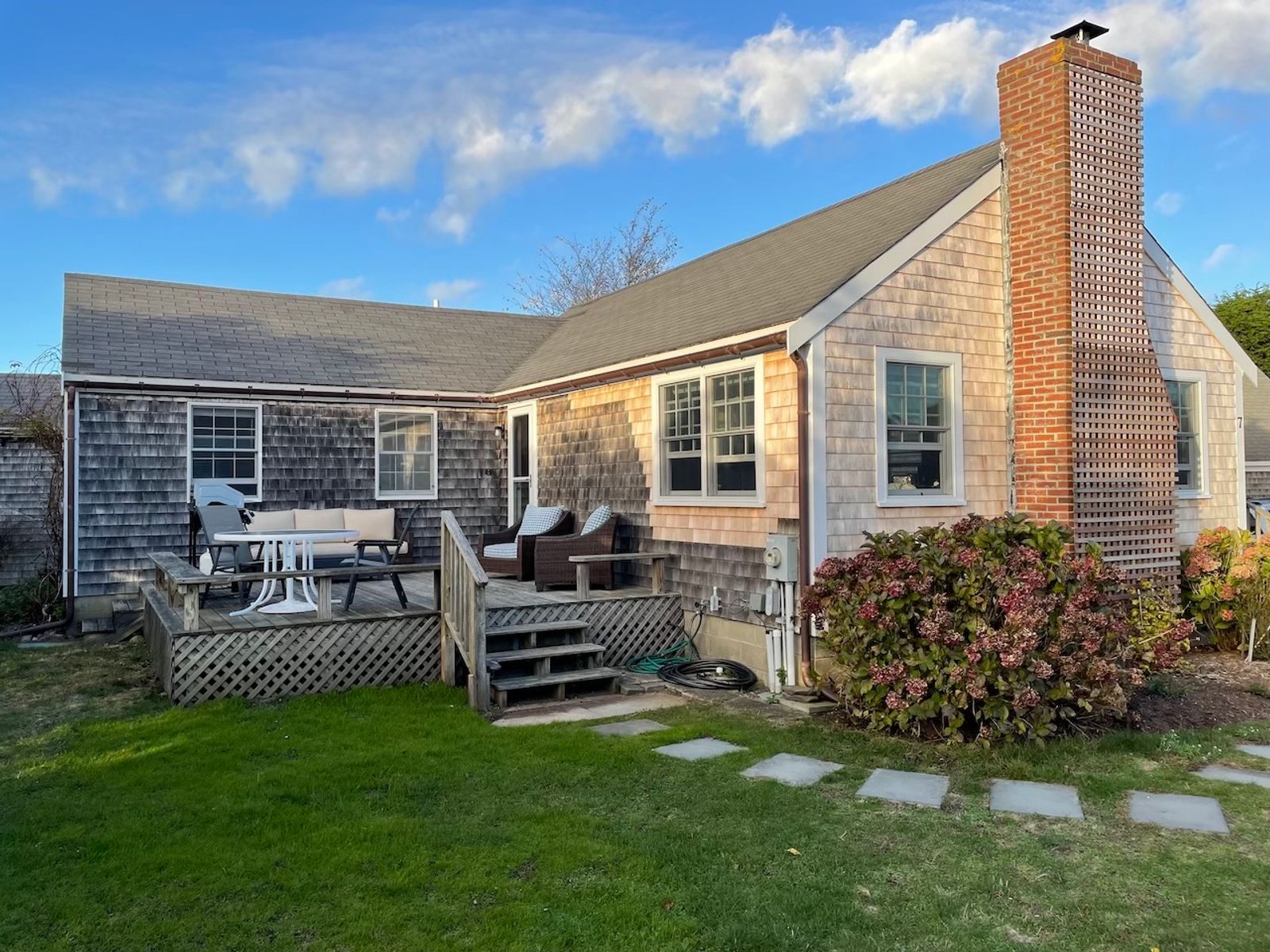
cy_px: 476
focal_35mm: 26
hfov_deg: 67.3
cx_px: 635
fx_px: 954
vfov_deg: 53.1
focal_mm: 4.2
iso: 32
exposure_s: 1/1221
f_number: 1.6
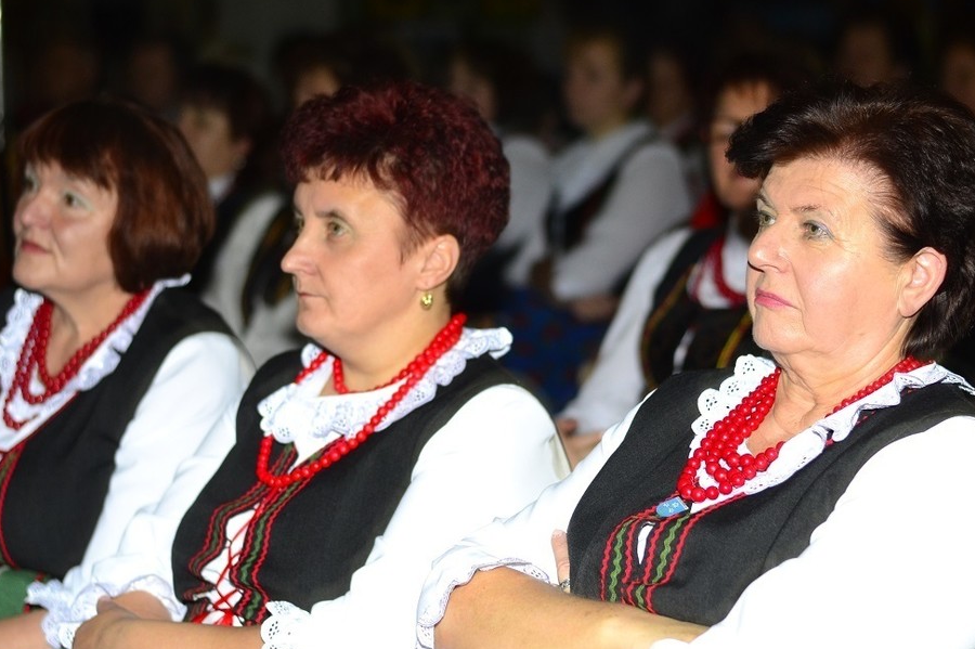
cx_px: 497
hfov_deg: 25.4
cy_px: 332
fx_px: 2165
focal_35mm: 80
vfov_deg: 17.0
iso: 800
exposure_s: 1/2.5
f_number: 2.2
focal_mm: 50
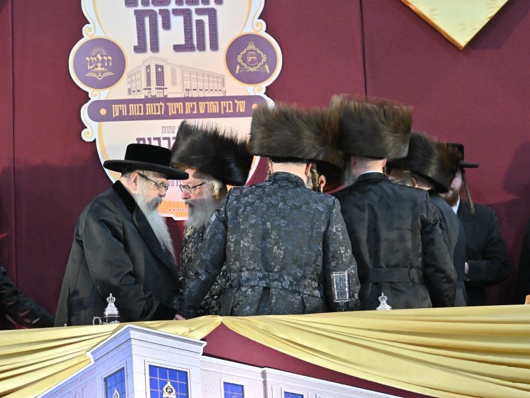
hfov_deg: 16.1
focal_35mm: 122
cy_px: 198
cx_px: 278
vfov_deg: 12.1
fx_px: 1868
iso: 1250
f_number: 2.8
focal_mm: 75
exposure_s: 1/160
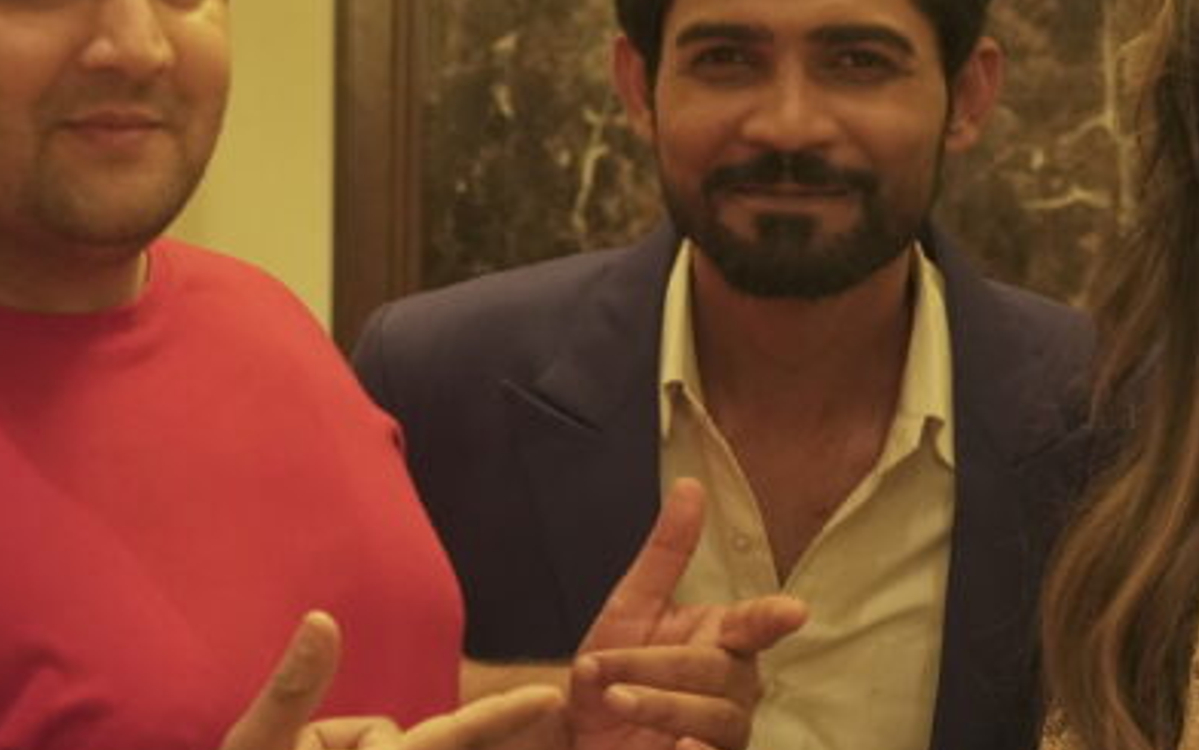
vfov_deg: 8.4
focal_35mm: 157
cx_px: 676
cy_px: 445
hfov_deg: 13.3
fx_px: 5130
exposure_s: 1/125
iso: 3200
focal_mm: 59
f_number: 4.5
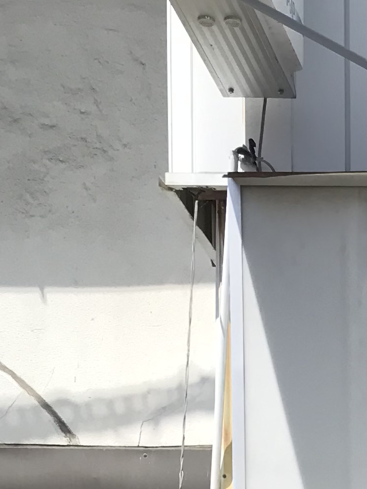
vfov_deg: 14.6
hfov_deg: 12.0
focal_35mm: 114
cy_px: 945
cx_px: 659
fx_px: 1611
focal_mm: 3.99
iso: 20
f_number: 1.8
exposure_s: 1/812
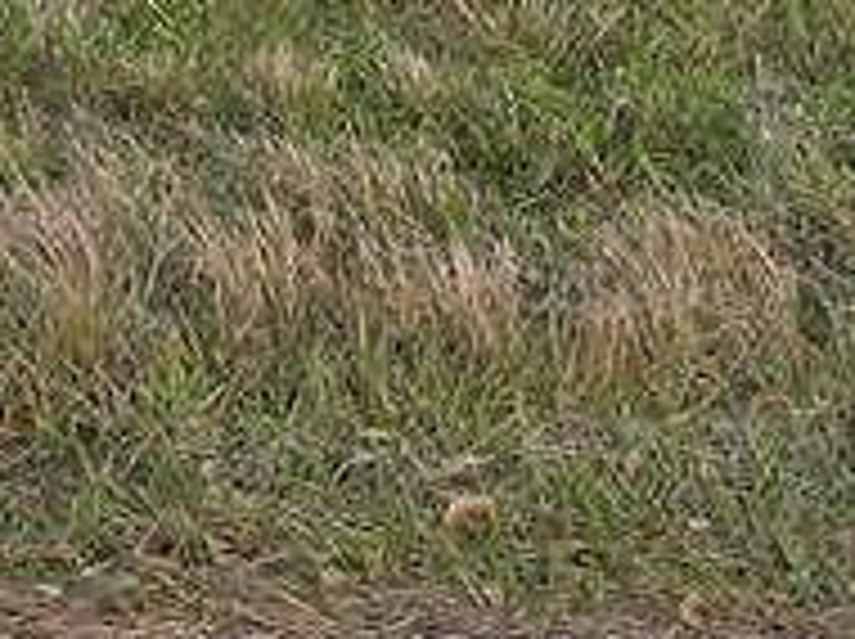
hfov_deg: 15.8
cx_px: 140
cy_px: -1008
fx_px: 3059
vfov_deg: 10.1
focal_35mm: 124
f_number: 1.7
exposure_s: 1/200
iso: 20
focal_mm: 6.3
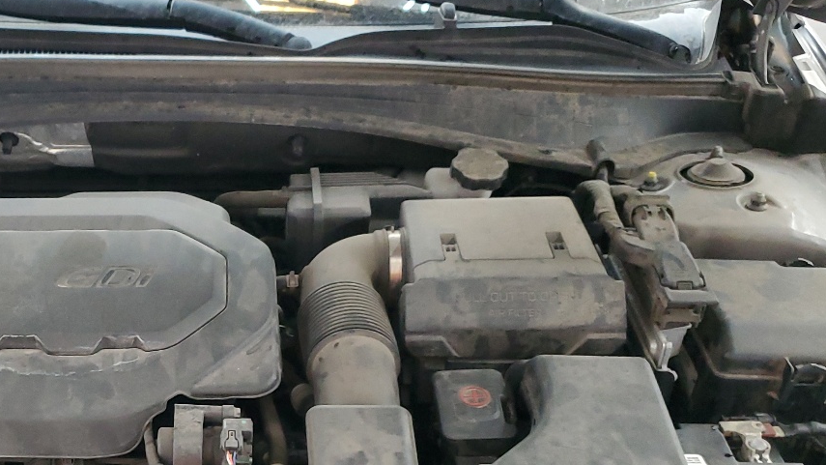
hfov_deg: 37.7
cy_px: 411
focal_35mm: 53
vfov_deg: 22.1
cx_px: 165
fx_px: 1161
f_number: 1.5
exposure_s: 1/60.2
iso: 235
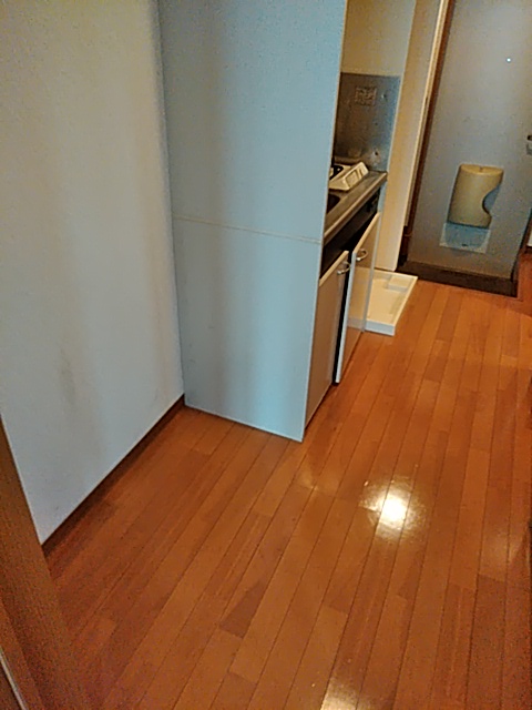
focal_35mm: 27
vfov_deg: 65.3
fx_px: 553
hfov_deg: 51.4
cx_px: 266
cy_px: 355
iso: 491
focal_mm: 3.46
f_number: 2.2
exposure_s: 1/30
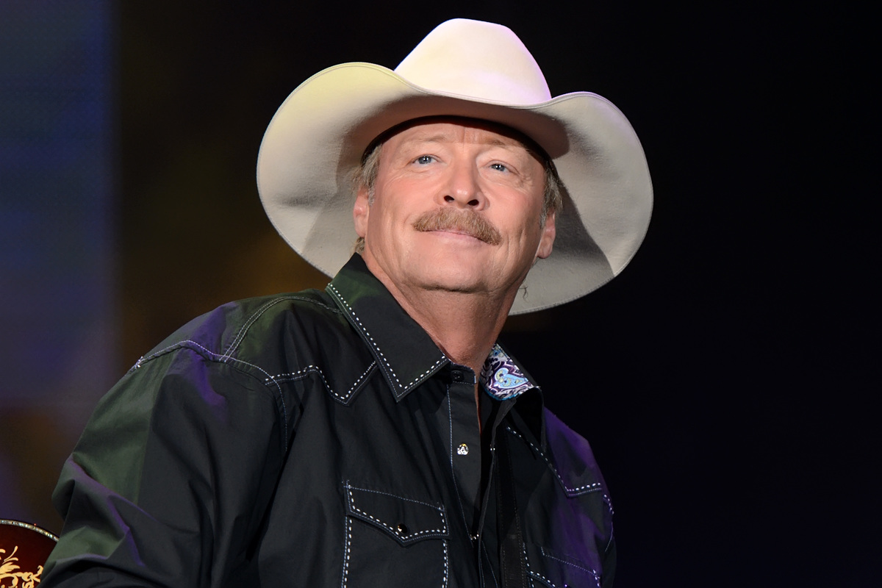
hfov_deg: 13.2
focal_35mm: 155
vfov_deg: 8.9
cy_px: 294
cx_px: 441
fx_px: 3797
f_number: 3.2
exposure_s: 1/320
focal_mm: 155
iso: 800
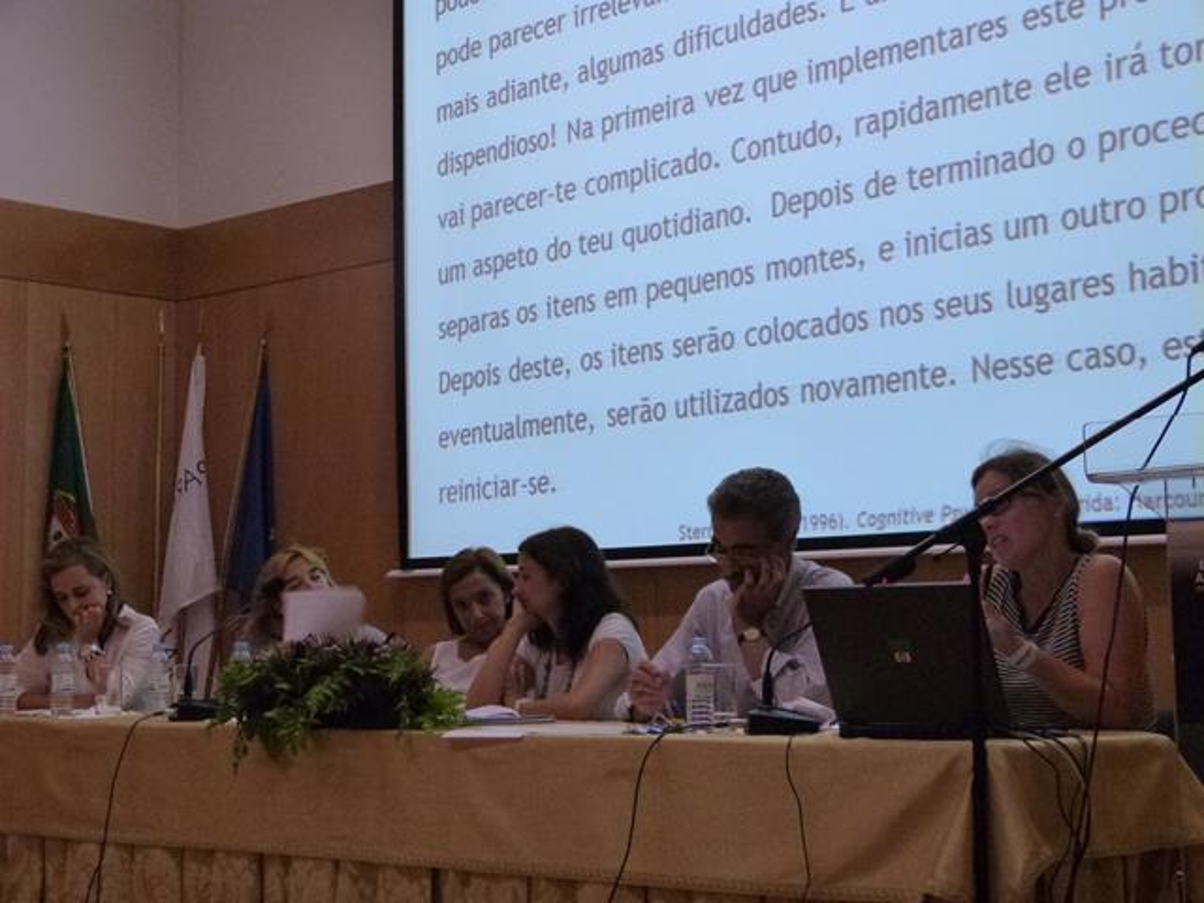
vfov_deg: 25.2
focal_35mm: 58
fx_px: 2017
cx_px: 602
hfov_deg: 33.2
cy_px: 452
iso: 800
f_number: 3.2
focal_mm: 10.5
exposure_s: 1/60
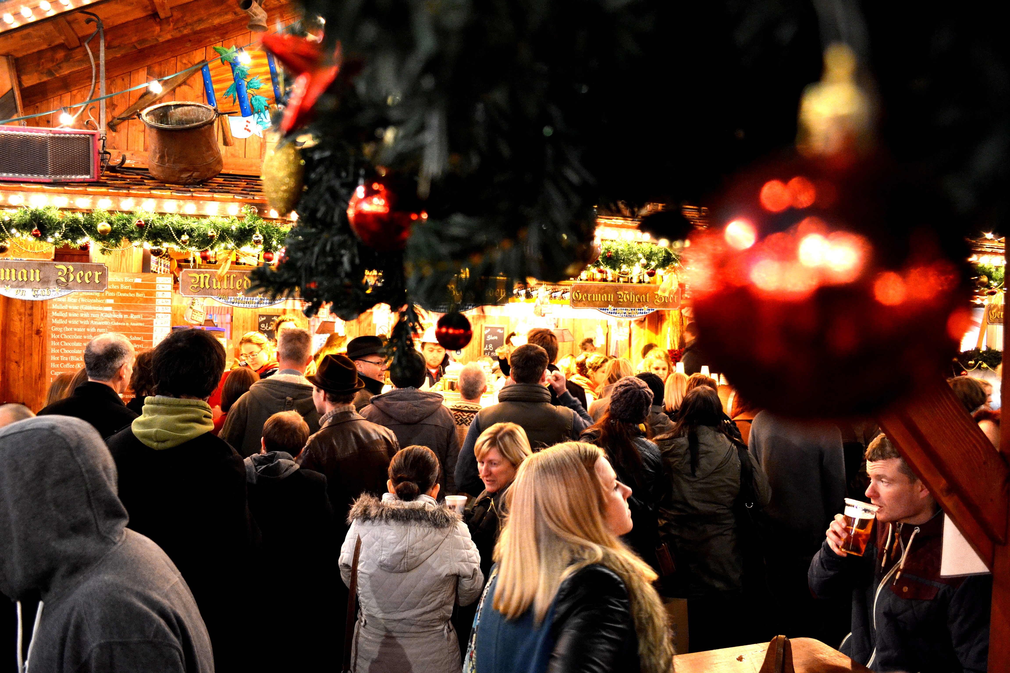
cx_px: 505
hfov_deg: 67.4
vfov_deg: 47.9
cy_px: 336
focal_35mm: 27
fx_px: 757
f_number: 3.5
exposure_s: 1/15
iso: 1250
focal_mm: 18
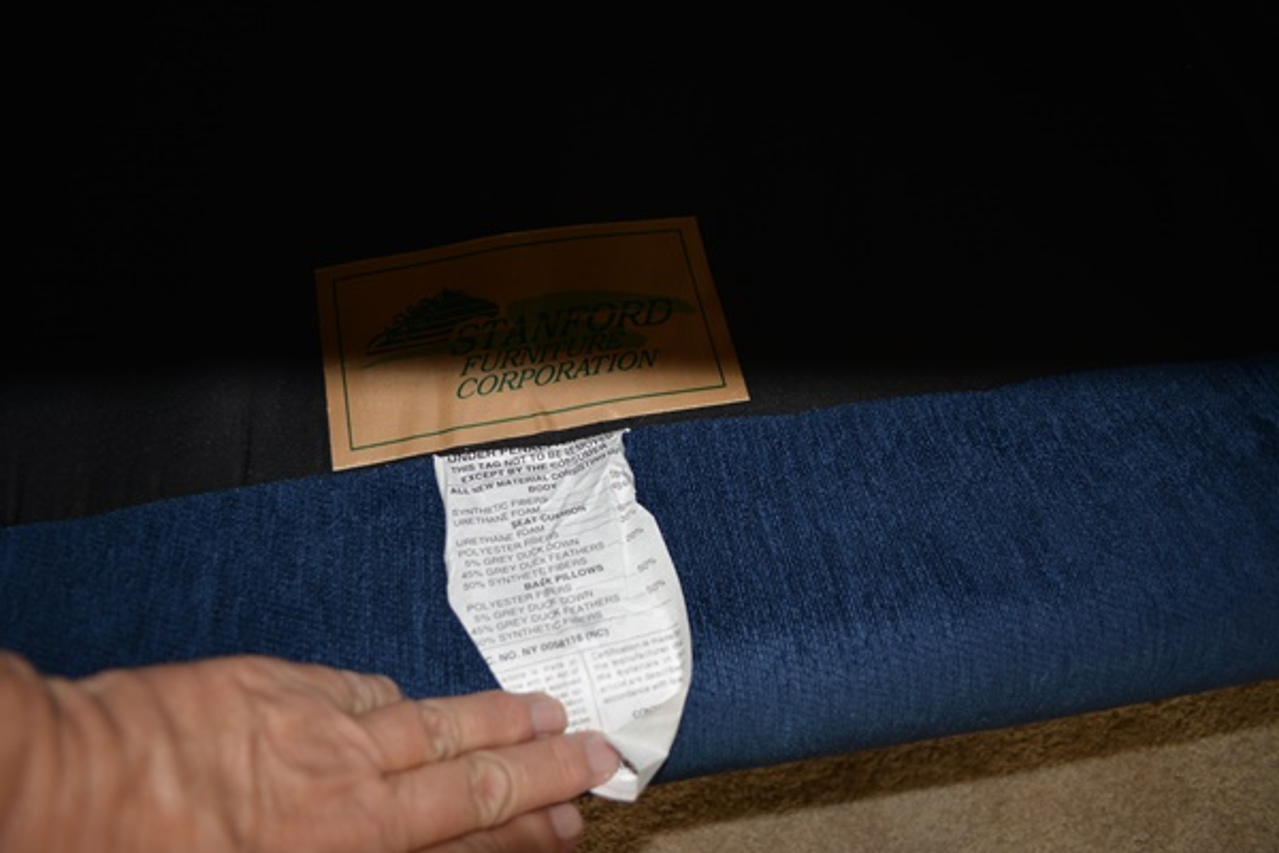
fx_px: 959
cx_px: 640
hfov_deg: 67.4
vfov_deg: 47.9
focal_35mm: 27
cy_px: 426
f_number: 3.5
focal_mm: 18
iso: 250
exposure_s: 1/60
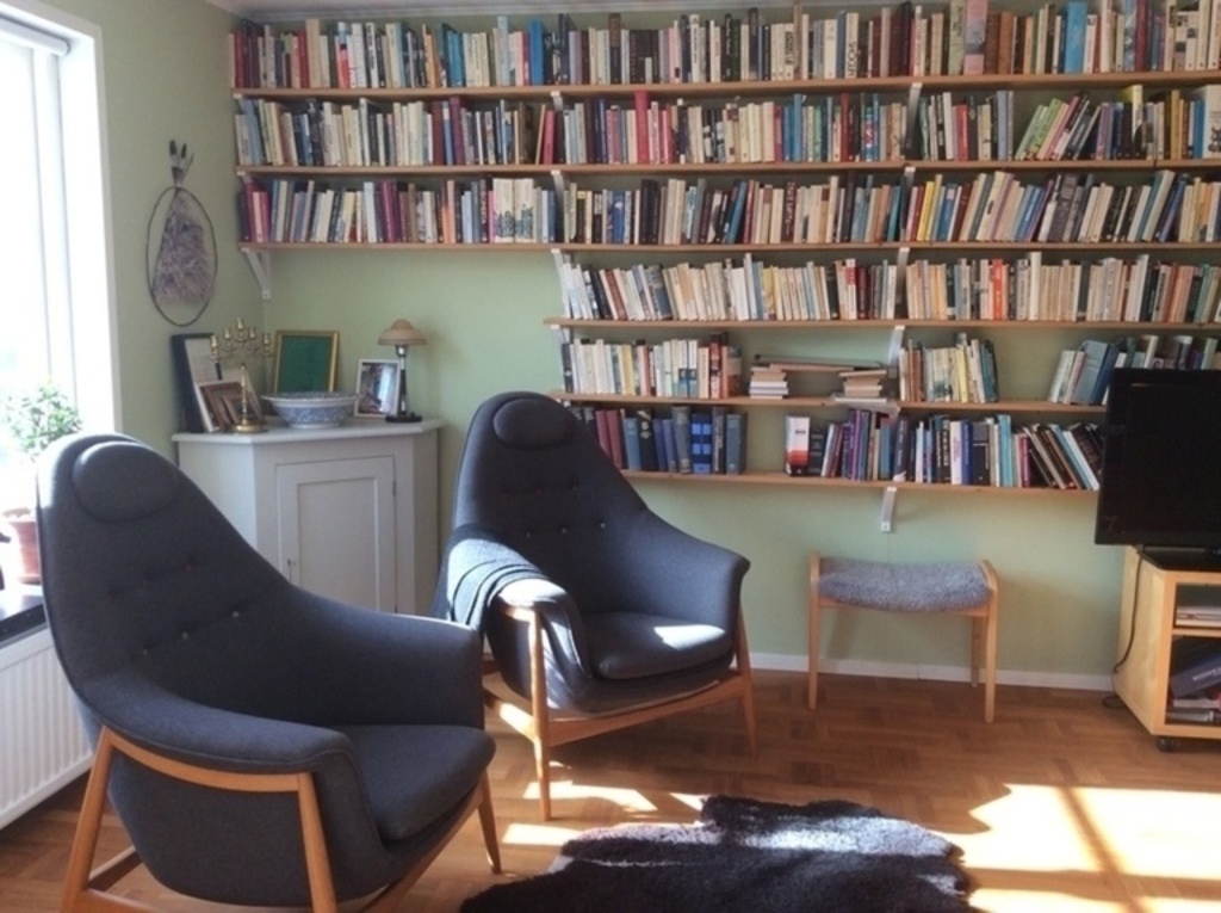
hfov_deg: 56.9
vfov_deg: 44.1
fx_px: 1127
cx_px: 610
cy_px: 456
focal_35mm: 32
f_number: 2.4
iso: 64
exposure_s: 1/100
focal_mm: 3.3
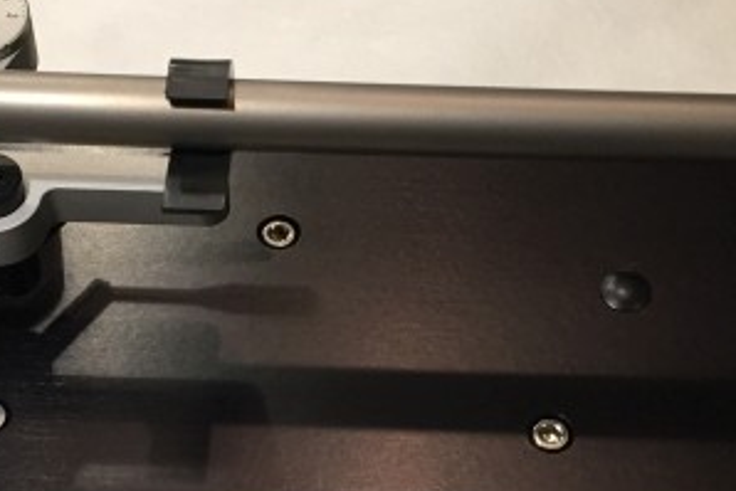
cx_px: 282
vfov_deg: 16.5
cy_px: 508
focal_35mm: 81
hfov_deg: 25.0
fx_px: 1657
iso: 80
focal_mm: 4.15
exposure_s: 1/33
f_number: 2.2
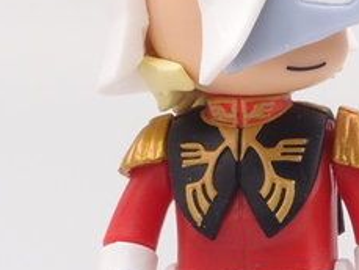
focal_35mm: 391
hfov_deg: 5.1
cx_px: 67
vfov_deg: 3.8
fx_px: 4057
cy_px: 198
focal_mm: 24
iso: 100
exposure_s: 1/6
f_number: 8
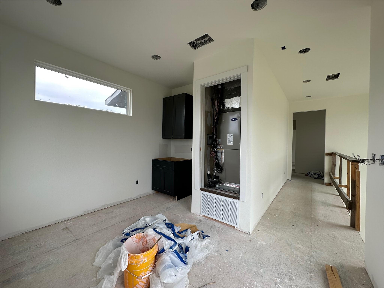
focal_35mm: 14
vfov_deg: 85.7
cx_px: 192
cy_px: 144
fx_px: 155
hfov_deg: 102.1
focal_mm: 2.22
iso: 40
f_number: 2.2
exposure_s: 1/99
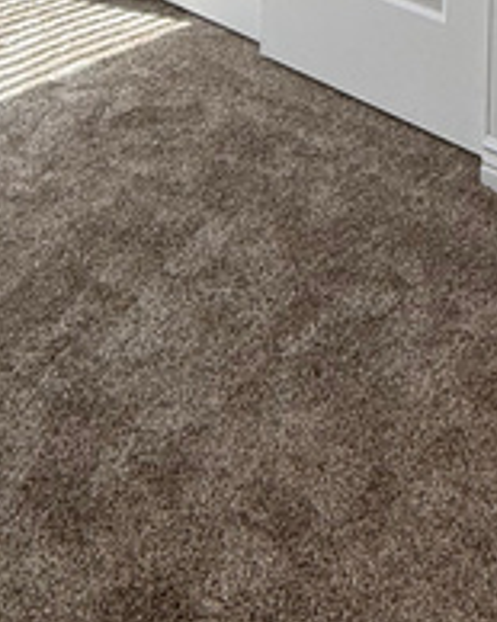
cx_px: 420
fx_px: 994
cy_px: -343
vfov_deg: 25.1
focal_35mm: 54
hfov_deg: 27.3
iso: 50
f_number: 2.2
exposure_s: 1/136
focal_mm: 2.22
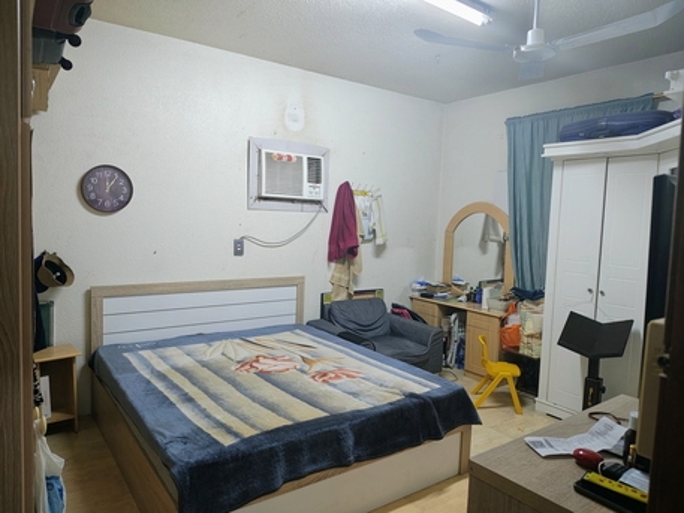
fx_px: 455
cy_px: 256
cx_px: 342
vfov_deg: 58.9
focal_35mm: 23
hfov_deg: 73.9
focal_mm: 6.57
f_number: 1.6
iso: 1400
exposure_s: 1/120
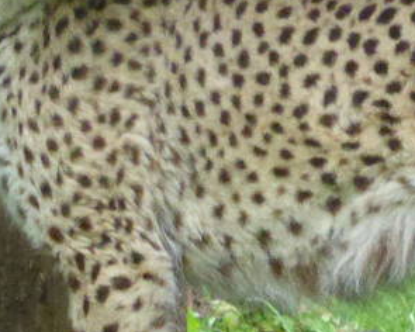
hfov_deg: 1.4
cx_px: 221
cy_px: 115
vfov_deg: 1.1
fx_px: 16594
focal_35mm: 1351
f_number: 5.6
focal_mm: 41.3
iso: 800
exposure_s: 1/125
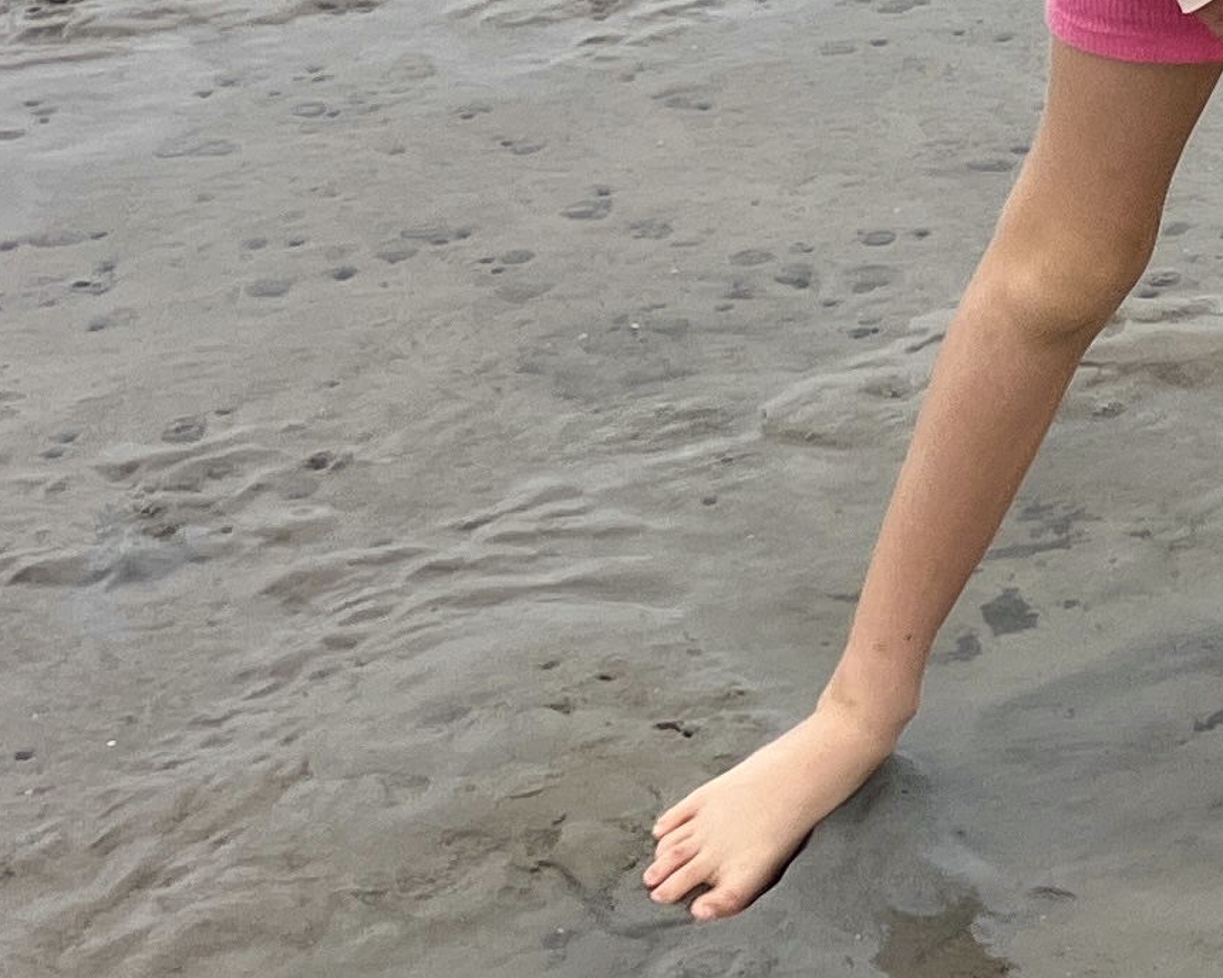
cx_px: 2632
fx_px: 4307
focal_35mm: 119
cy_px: -579
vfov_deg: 12.2
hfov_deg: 13.3
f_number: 1.6
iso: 50
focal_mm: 5.1
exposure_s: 1/3311
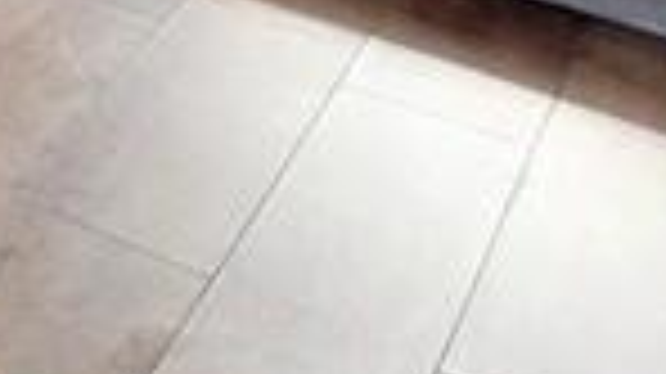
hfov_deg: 11.8
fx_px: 1729
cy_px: -784
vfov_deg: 9.4
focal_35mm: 98
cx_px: -1287
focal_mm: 2.2
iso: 50
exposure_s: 1/50
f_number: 2.2
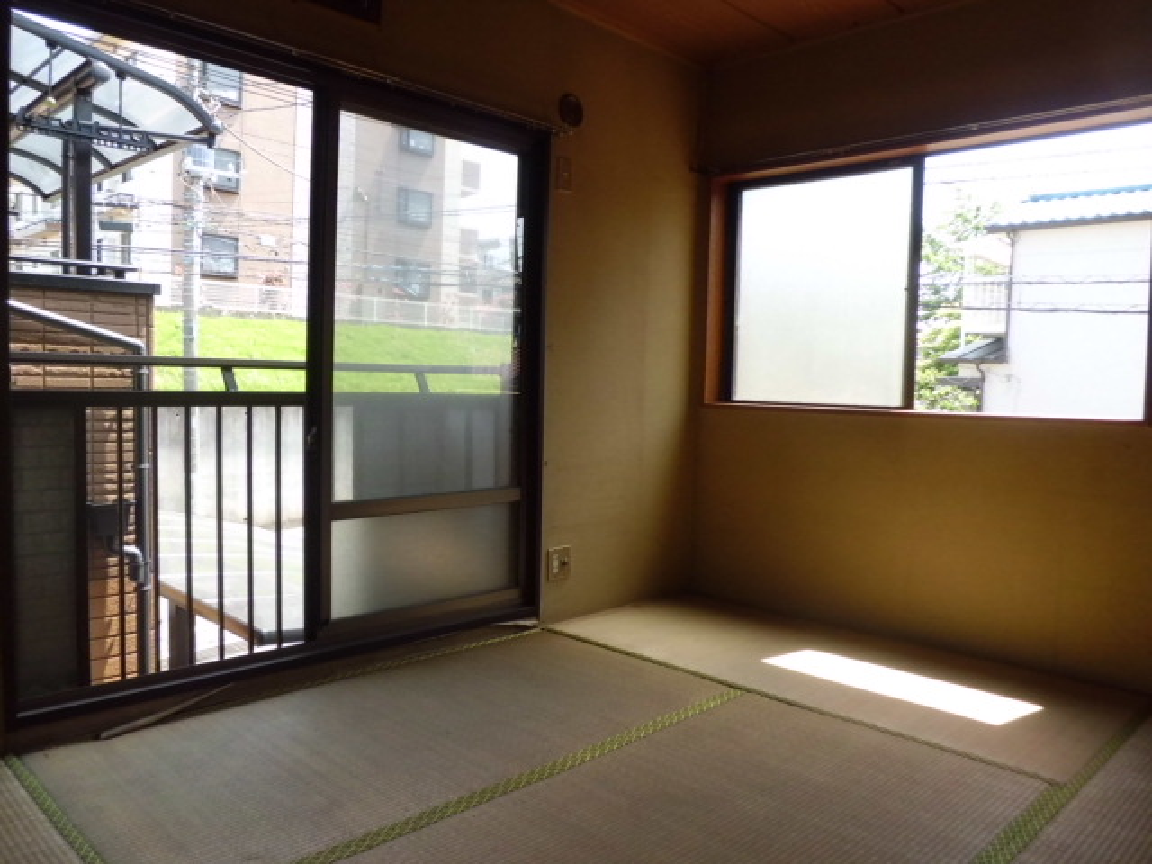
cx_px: 576
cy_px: 432
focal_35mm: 26
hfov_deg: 67.3
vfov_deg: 53.1
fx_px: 865
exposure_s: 1/200
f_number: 2.8
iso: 100
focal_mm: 4.7
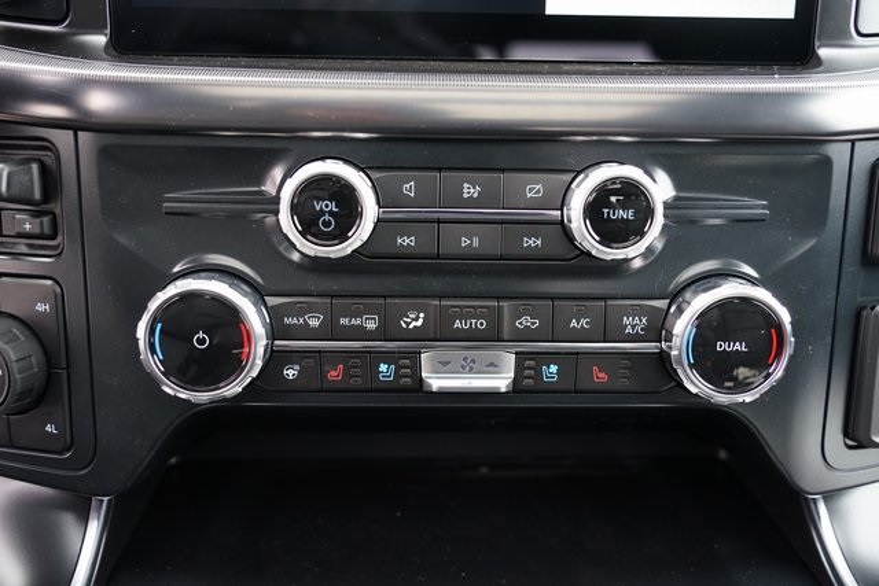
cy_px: 293
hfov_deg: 58.7
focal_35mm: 32
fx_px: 781
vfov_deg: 41.1
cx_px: 440
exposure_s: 1/60
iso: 1250
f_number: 4
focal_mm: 32
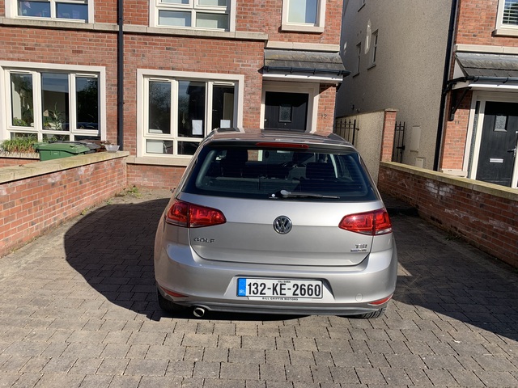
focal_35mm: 26
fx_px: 389
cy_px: 194
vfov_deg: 53.1
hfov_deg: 67.3
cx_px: 259
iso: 25
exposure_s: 1/1748
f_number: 1.8
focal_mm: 4.25
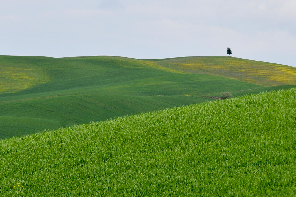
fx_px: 2464
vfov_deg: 4.6
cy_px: 98
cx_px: 148
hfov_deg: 6.9
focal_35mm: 300
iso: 200
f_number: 10
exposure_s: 1/400
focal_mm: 200
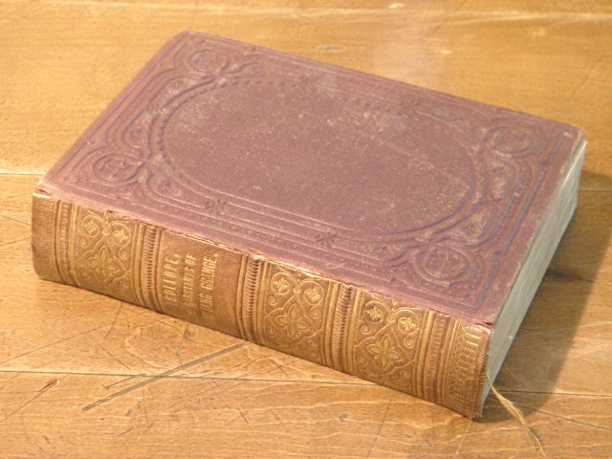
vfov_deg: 18.4
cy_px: 230
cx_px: 306
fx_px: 1414
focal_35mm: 80
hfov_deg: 24.4
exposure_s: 1/2
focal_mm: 14.3
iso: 400
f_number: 4.4
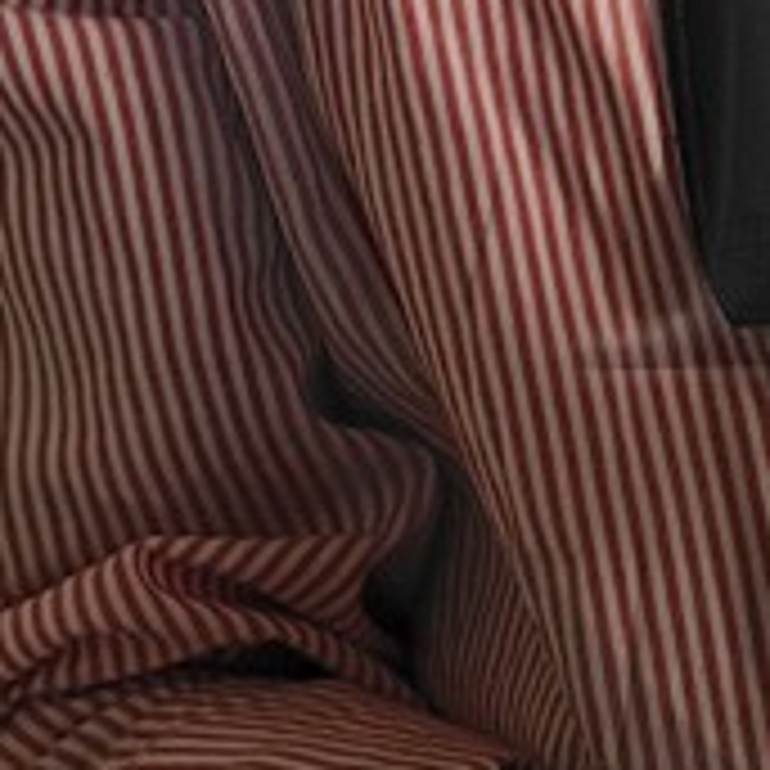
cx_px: 1535
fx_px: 6392
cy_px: -180
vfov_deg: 6.8
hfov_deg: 6.7
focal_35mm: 254
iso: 400
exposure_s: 1/30
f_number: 2.8
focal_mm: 32
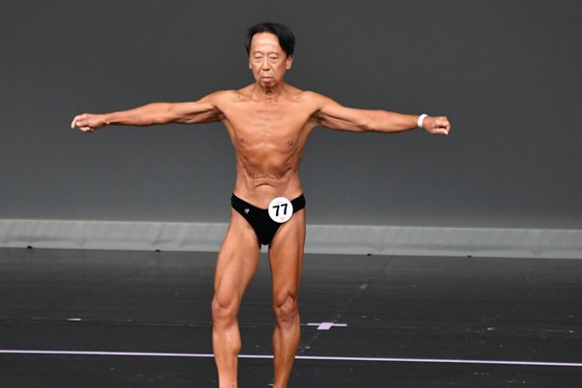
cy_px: 231
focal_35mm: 479
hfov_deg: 4.3
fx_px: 7739
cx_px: 250
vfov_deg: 2.9
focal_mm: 250
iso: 4000
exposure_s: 1/400
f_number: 5.6
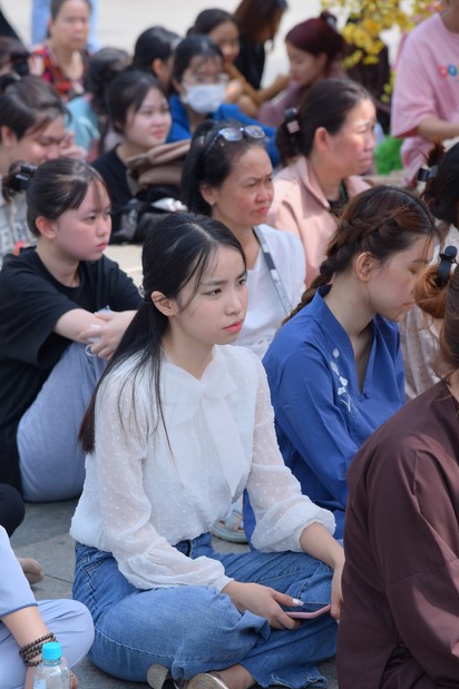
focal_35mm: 126
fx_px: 2412
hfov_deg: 10.9
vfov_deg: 16.3
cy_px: 341
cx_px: 230
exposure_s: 1/200
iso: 100
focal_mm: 120
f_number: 5.6
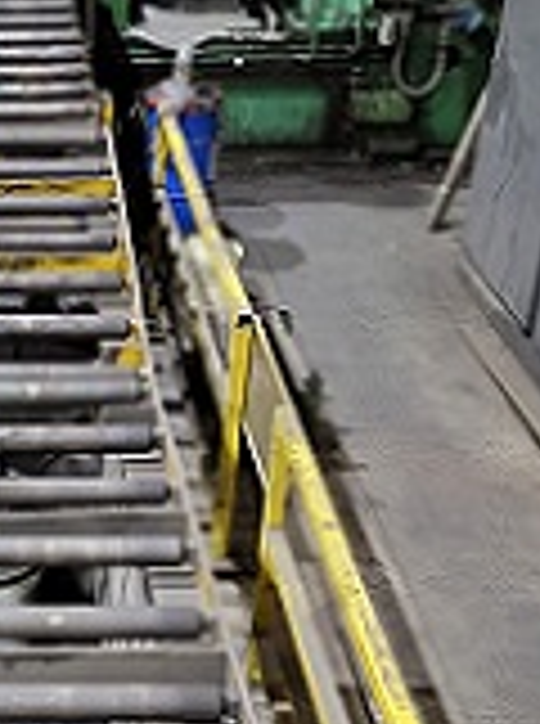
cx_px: -112
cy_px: 387
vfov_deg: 27.5
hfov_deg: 19.4
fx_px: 1483
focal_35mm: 71
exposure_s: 1/40
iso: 400
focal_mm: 5.4
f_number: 1.8
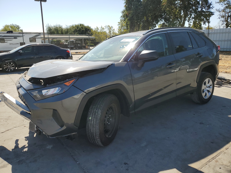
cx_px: 116
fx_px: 174
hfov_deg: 67.3
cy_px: 86
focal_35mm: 26
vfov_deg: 53.1
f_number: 1.5
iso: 50
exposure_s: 1/3333
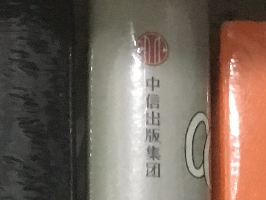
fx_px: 1376
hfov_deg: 11.0
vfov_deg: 7.3
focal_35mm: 179
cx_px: 175
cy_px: 611
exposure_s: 1/17
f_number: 2.2
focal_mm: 4.15
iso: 400
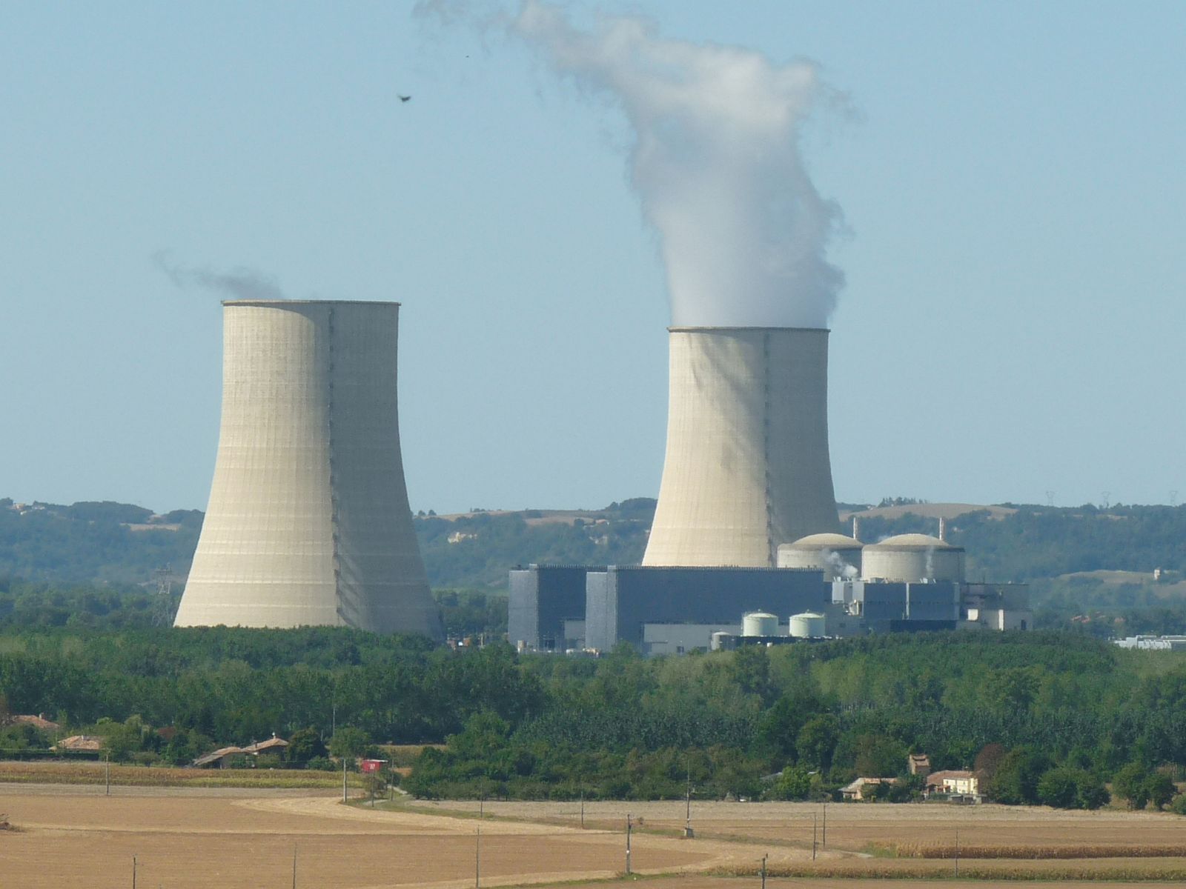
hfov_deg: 5.6
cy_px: 444
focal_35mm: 354
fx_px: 12129
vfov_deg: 4.2
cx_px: 593
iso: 100
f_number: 6.3
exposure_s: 1/500
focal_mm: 35.6
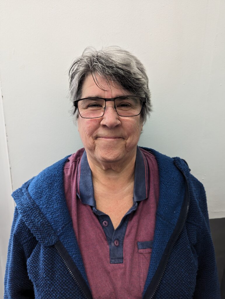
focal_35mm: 24
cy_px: 150
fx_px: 207
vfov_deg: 71.5
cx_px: 112
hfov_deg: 56.9
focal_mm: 6.81
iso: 130
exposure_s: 1/44.4
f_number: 1.85
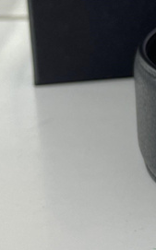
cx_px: 437
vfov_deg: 17.0
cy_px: 47
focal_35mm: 122
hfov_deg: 9.1
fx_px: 831
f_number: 1.6
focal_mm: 4.2
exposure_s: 1/152
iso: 32
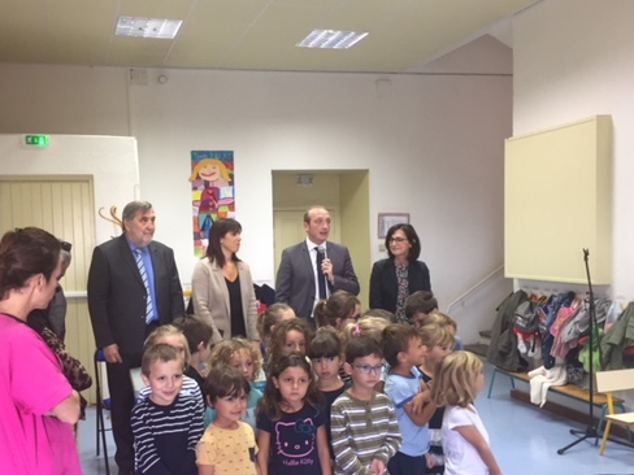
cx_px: 273
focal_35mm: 38
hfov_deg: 48.8
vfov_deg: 37.6
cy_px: 287
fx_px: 696
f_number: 2.2
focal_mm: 4.15
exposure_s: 1/33
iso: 100
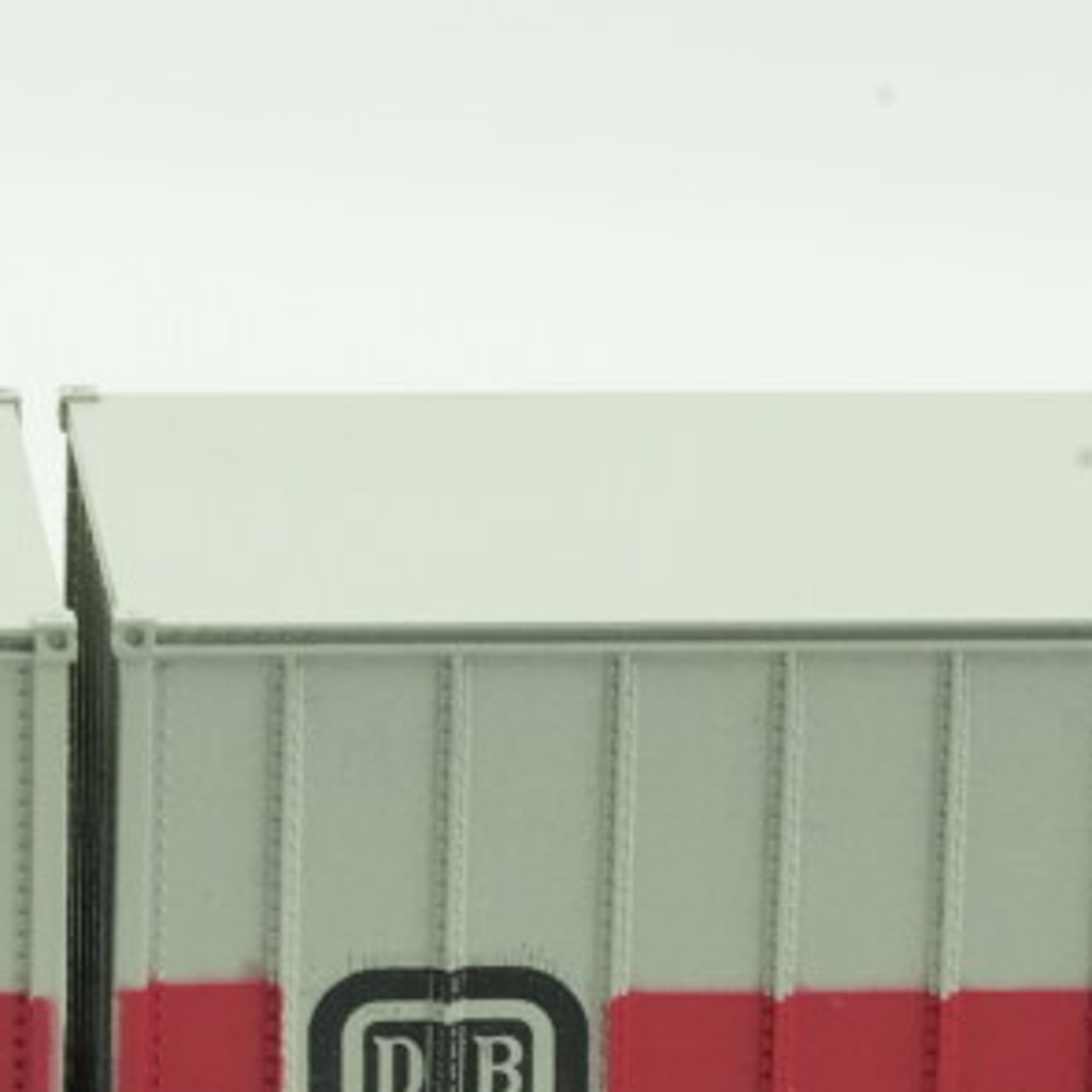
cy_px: 1035
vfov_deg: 5.3
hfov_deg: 5.3
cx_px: 48
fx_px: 11849
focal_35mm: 332
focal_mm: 90
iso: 2500
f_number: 16
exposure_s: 1/40
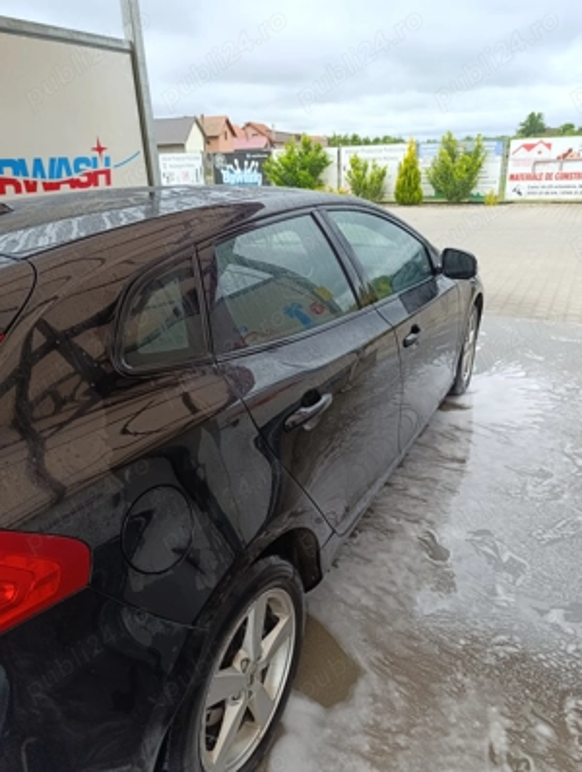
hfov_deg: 59.0
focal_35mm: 23
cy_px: 386
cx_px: 291
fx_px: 514
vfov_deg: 73.8
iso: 50
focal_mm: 6.14
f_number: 1.6
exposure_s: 1/108
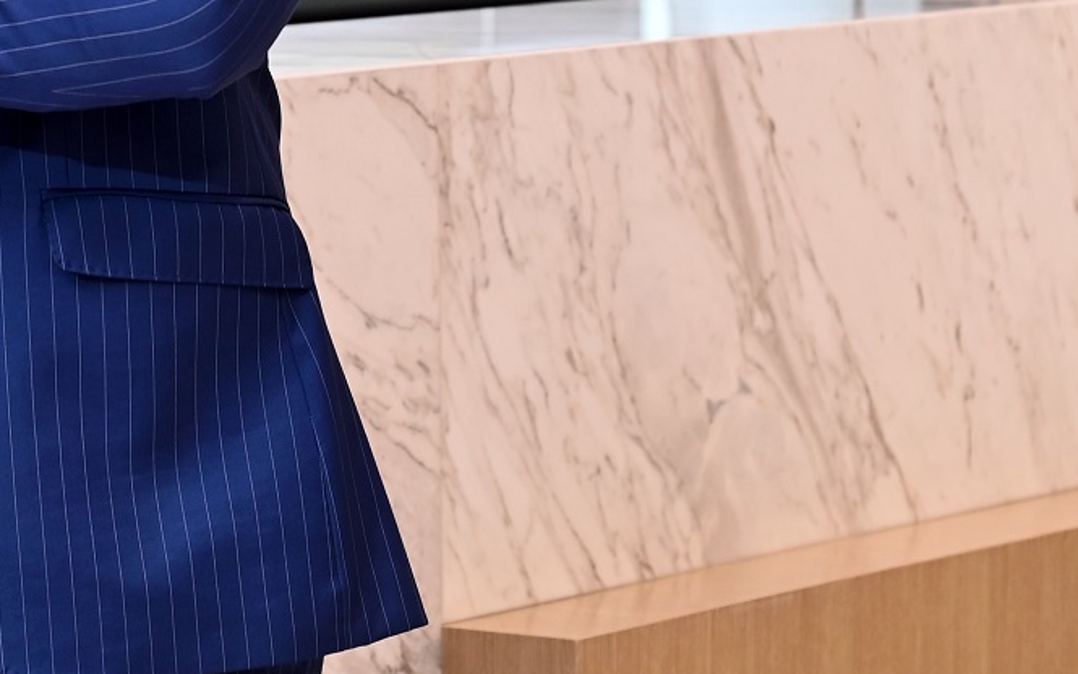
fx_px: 5760
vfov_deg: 6.6
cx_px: 684
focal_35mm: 196
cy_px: -246
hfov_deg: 10.7
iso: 400
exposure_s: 1/80
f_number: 4.5
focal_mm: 64
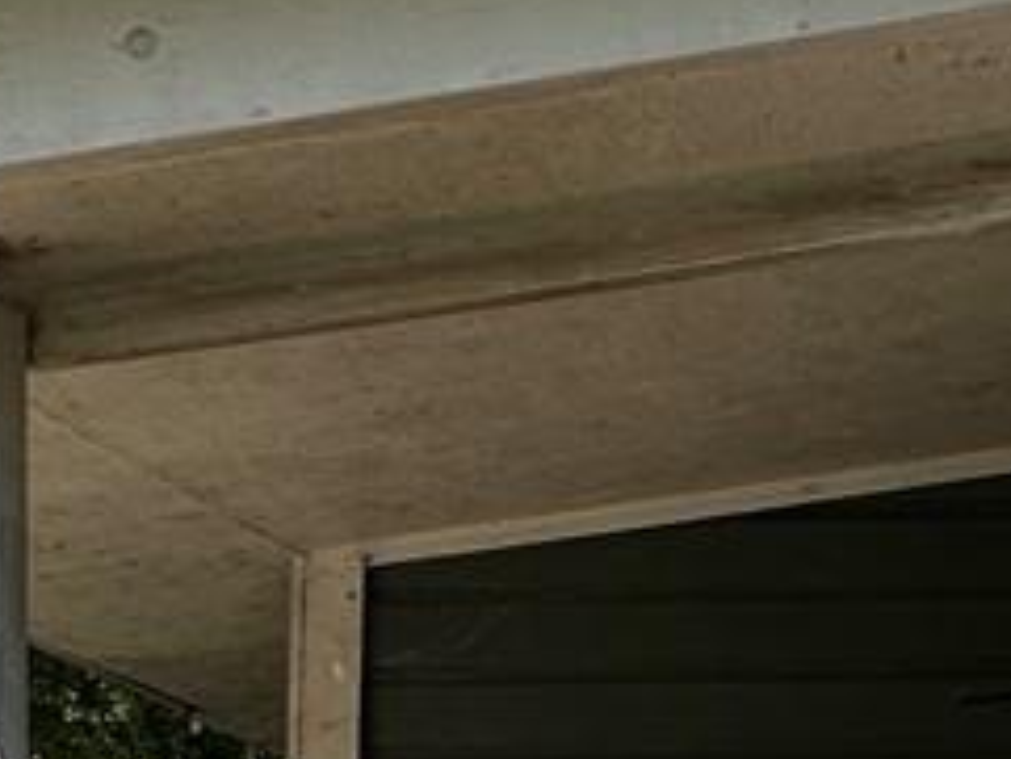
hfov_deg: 20.4
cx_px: 1011
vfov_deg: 15.0
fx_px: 2718
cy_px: 1053
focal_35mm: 93
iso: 50
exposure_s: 1/1435
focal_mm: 2.22
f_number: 2.2
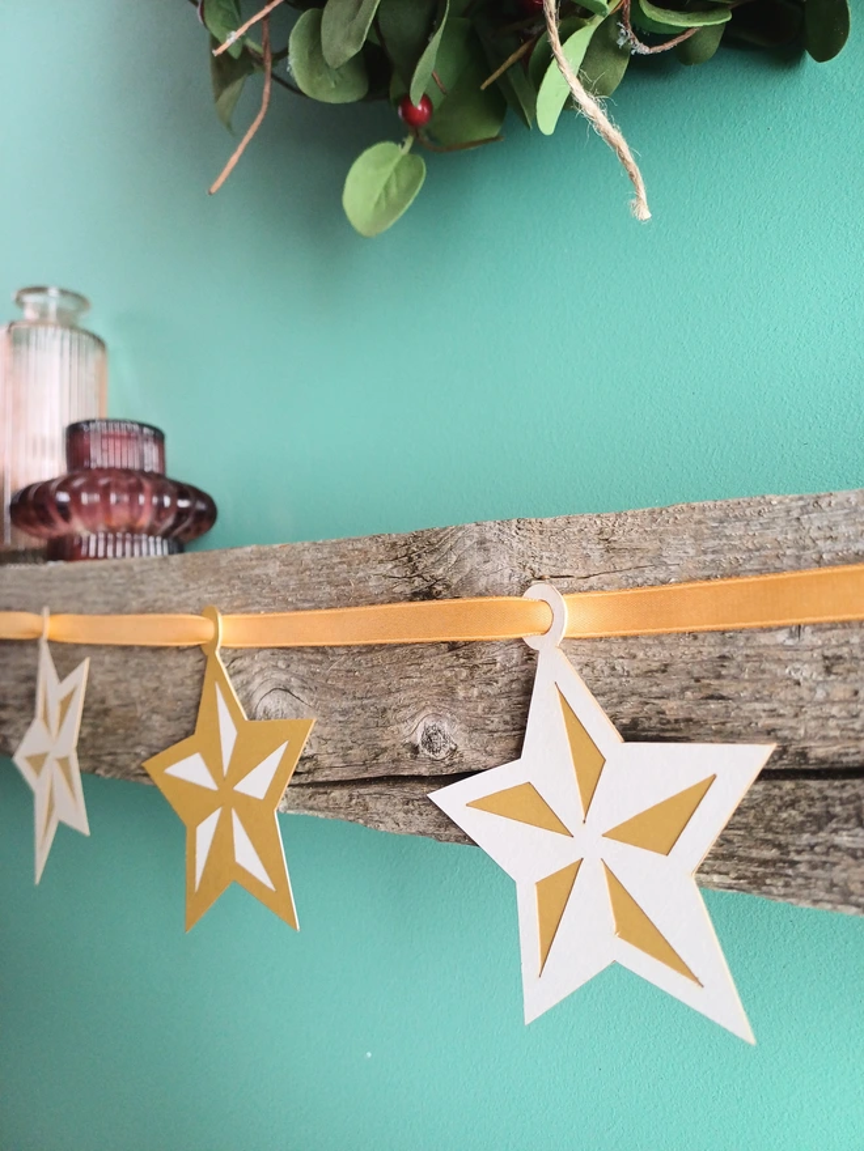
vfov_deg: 69.4
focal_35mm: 25
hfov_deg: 54.9
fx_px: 832
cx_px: 432
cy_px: 576
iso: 125
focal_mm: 4.65
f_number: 1.8
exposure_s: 1/50
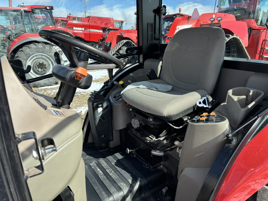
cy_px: 100
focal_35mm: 26
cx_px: 134
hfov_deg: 67.3
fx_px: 201
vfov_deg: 53.1
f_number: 1.6
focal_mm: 5.96
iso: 50
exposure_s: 1/1007
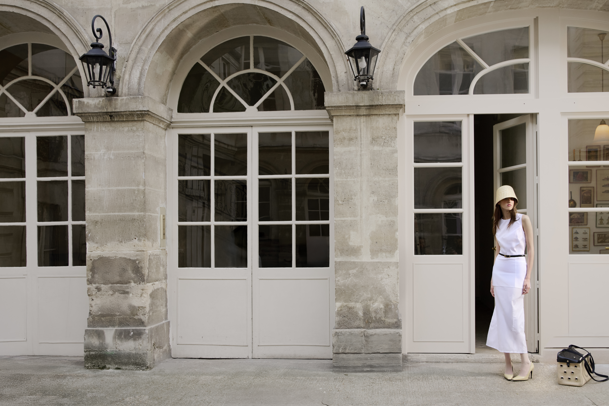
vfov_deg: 35.0
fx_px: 643
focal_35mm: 38
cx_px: 320
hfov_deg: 50.7
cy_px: 215
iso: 800
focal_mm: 34
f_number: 5
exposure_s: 1/200
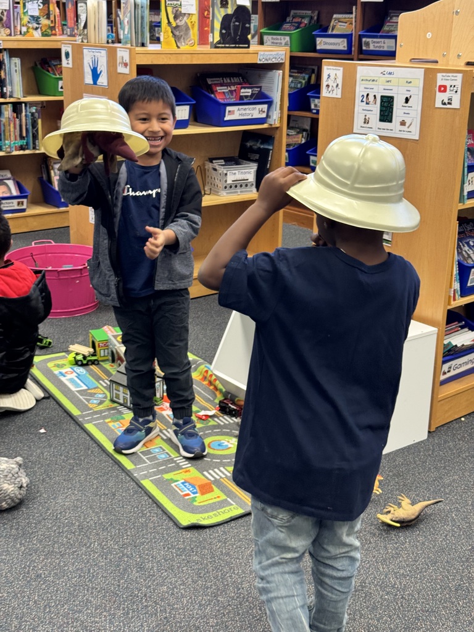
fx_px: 876
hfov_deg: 30.3
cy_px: 316
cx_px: 237
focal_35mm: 48
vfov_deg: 39.7
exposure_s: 1/60
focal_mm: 6.76
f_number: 1.78
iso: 200
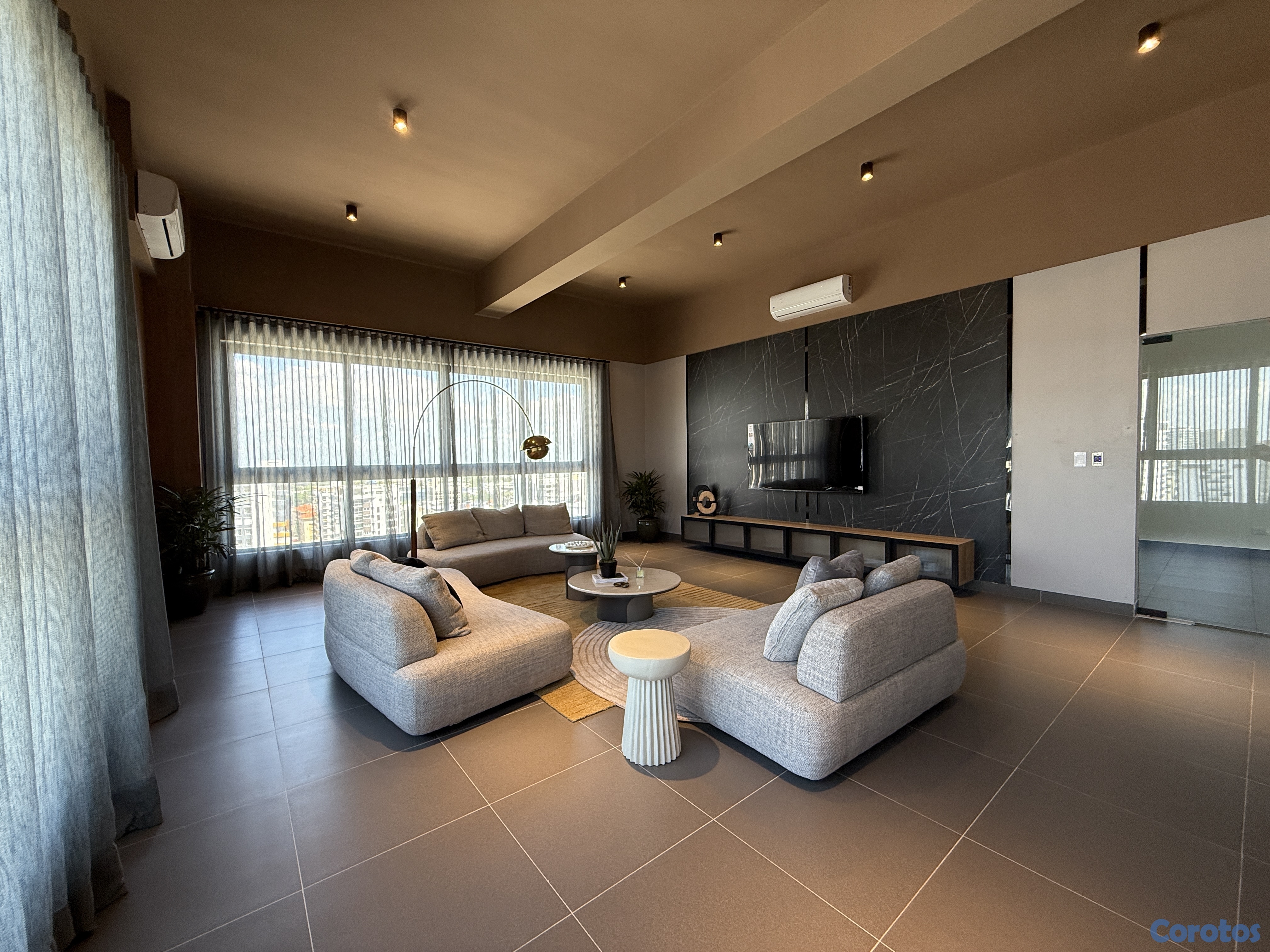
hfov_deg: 102.1
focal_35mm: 14
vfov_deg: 85.7
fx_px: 514
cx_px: 635
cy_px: 476
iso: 125
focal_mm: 2.22
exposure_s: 1/99
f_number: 2.2
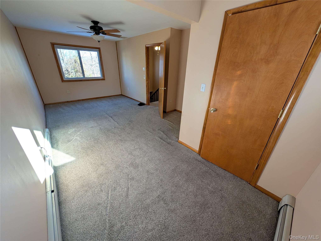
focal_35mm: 12
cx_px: 160
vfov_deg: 94.6
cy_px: 120
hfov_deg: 110.5
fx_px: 111
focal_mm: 2.02
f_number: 1.7
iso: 58
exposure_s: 1/153
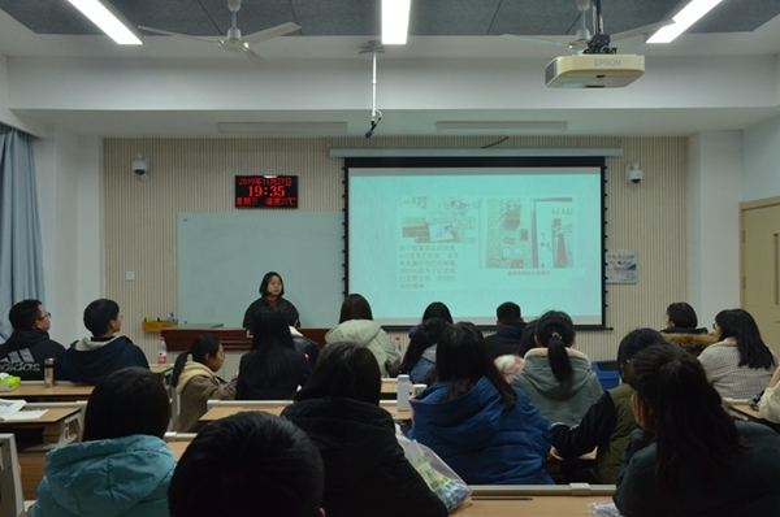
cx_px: 390
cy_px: 258
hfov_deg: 49.6
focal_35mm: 39
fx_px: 844
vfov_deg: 34.1
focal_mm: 26
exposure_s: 1/15
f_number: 3.8
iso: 1250
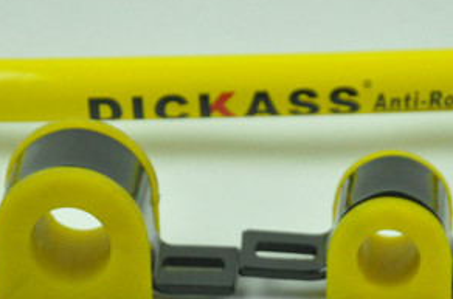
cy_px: 336
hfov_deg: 8.2
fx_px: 3162
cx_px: 330
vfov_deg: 5.4
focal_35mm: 252
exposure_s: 1/640
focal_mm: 70
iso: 3200
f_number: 5.6
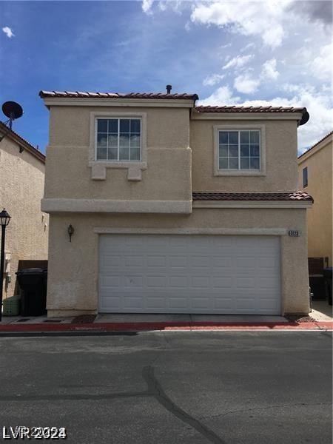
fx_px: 372
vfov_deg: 61.7
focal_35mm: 29
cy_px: 222
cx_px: 166
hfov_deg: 48.2
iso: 25
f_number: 2.2
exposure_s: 1/2653
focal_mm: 4.15
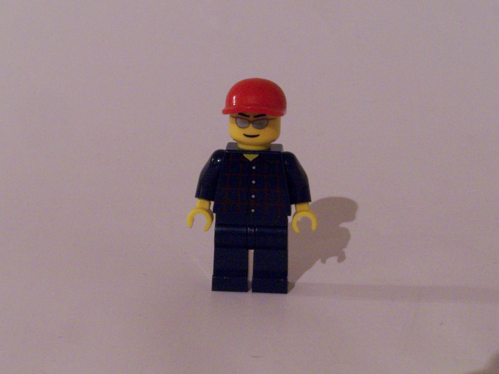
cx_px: 250
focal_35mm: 75
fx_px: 1081
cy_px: 187
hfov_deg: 26.0
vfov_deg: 19.6
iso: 400
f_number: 8
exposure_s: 1/4
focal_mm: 12.4
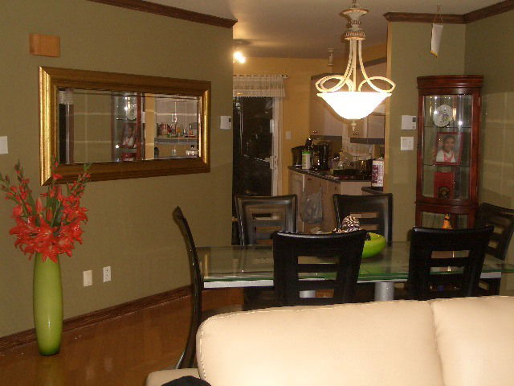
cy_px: 193
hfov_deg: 43.9
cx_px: 257
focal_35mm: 43
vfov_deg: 33.6
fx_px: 638
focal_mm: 9.2
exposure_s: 1/60
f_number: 3
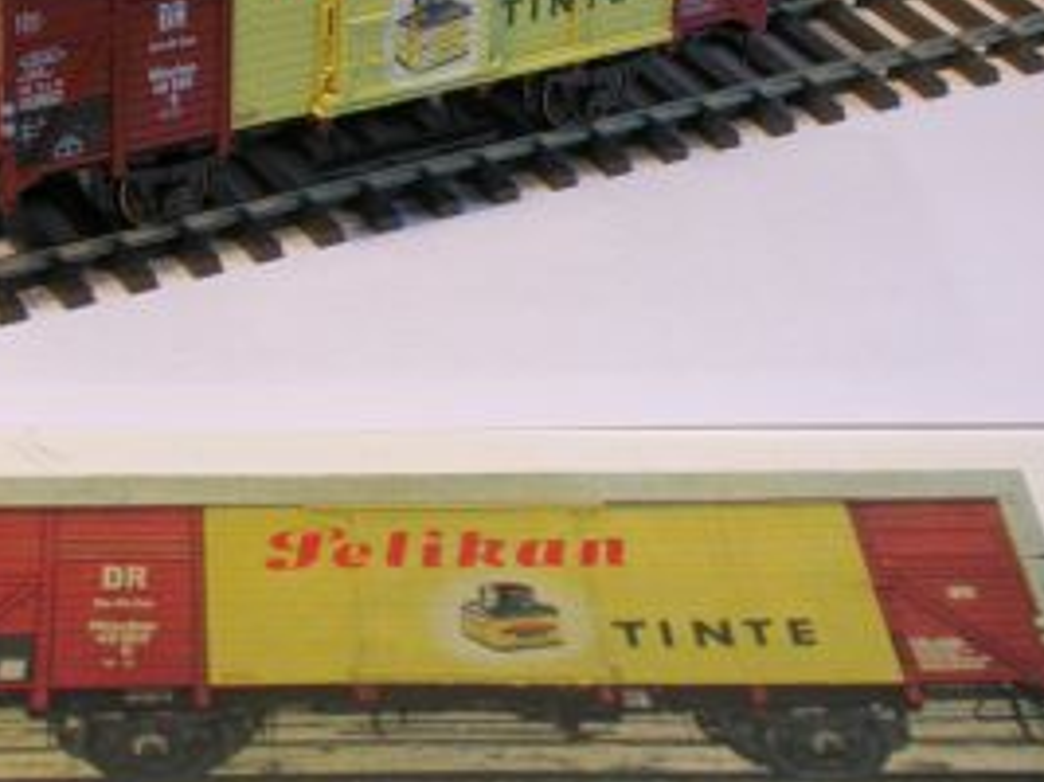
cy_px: 215
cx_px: 485
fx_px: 3618
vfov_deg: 12.3
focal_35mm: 120
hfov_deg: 16.4
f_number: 7.1
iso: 100
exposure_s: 1/6.4
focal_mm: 16.6
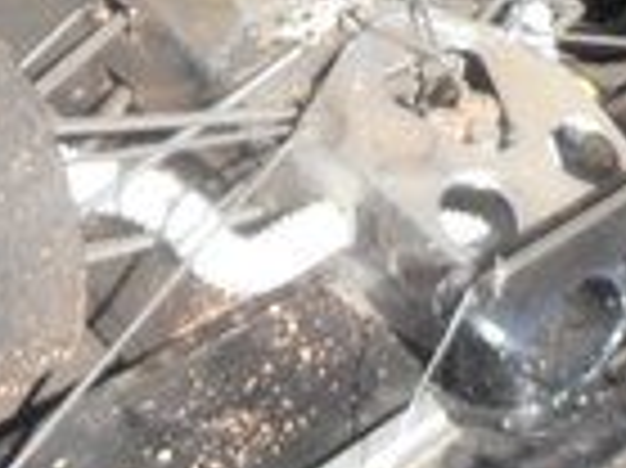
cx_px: 365
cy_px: -162
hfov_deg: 28.1
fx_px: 1247
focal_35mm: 69
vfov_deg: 19.4
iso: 80
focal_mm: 4.2
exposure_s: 1/400
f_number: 3
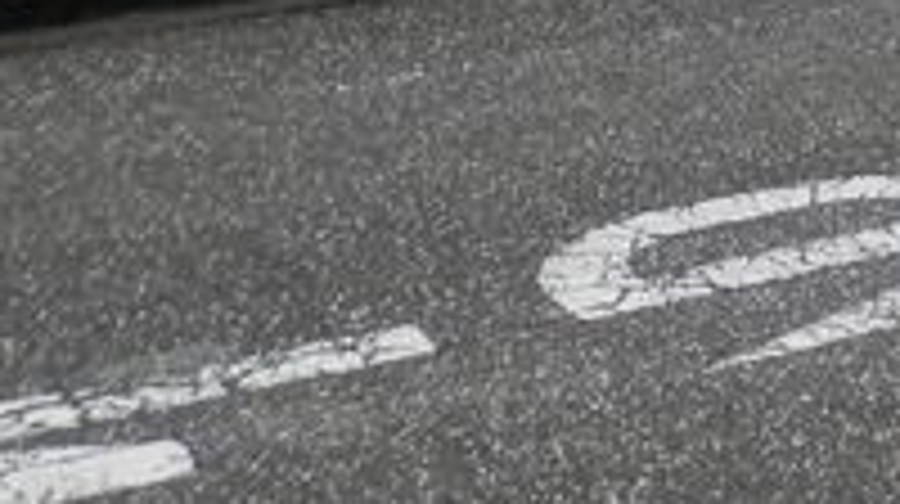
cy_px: -828
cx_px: 1328
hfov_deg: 17.7
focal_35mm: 109
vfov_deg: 9.5
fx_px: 2598
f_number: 3
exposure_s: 1/1600
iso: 80
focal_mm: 4.5
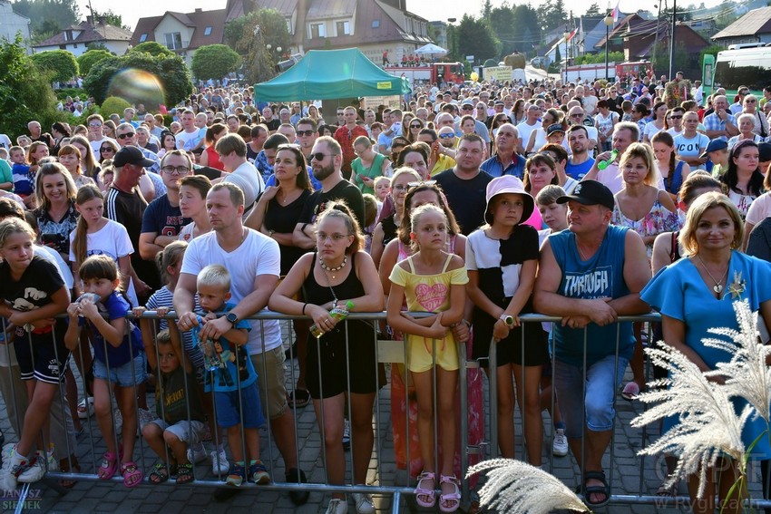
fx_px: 771
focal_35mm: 36
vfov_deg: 36.9
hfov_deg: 53.1
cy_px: 257
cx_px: 386
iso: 400
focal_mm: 24
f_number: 8
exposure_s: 1/250
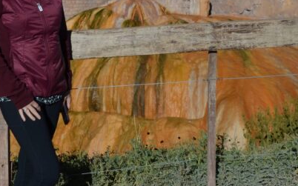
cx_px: 121
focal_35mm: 107
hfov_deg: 19.4
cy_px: 35
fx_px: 869
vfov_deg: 12.2
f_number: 8
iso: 125
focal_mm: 44
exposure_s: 1/250
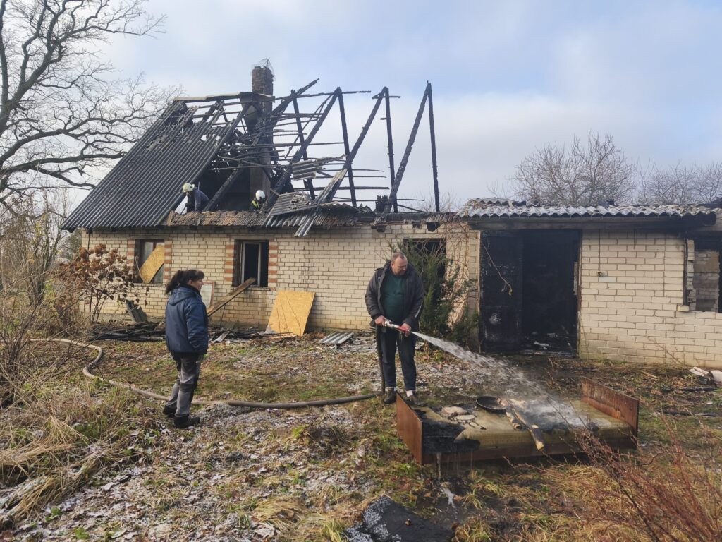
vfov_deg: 58.9
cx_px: 361
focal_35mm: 23
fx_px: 480
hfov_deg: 73.9
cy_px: 271
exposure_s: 1/288
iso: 50
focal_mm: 6.18
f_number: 1.65
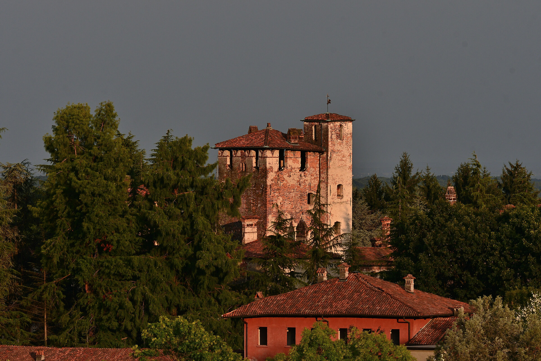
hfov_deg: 5.7
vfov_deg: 3.8
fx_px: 5410
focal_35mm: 360
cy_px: 180
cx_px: 270
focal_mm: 240
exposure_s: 1/400
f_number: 11
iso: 200
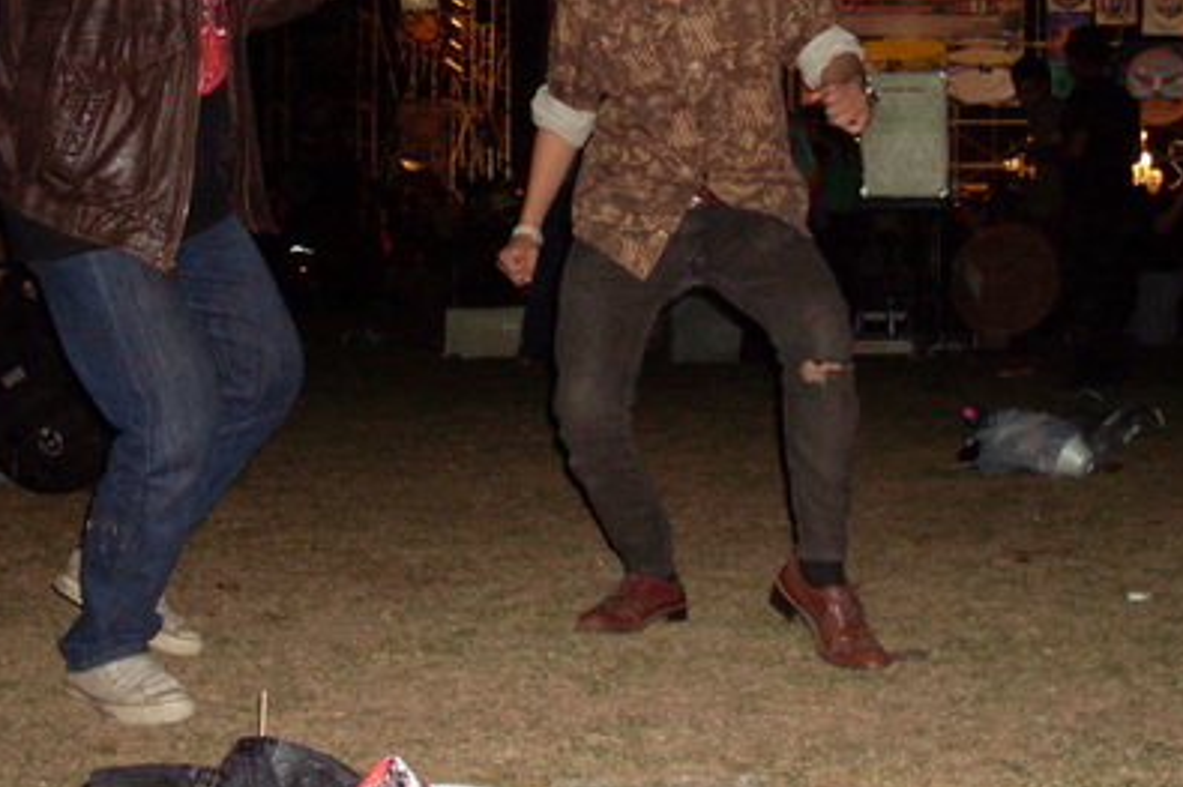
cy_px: 90
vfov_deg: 20.8
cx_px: 692
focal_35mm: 64
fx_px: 2102
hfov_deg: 31.4
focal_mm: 6.3
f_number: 2.8
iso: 240
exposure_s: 1/45
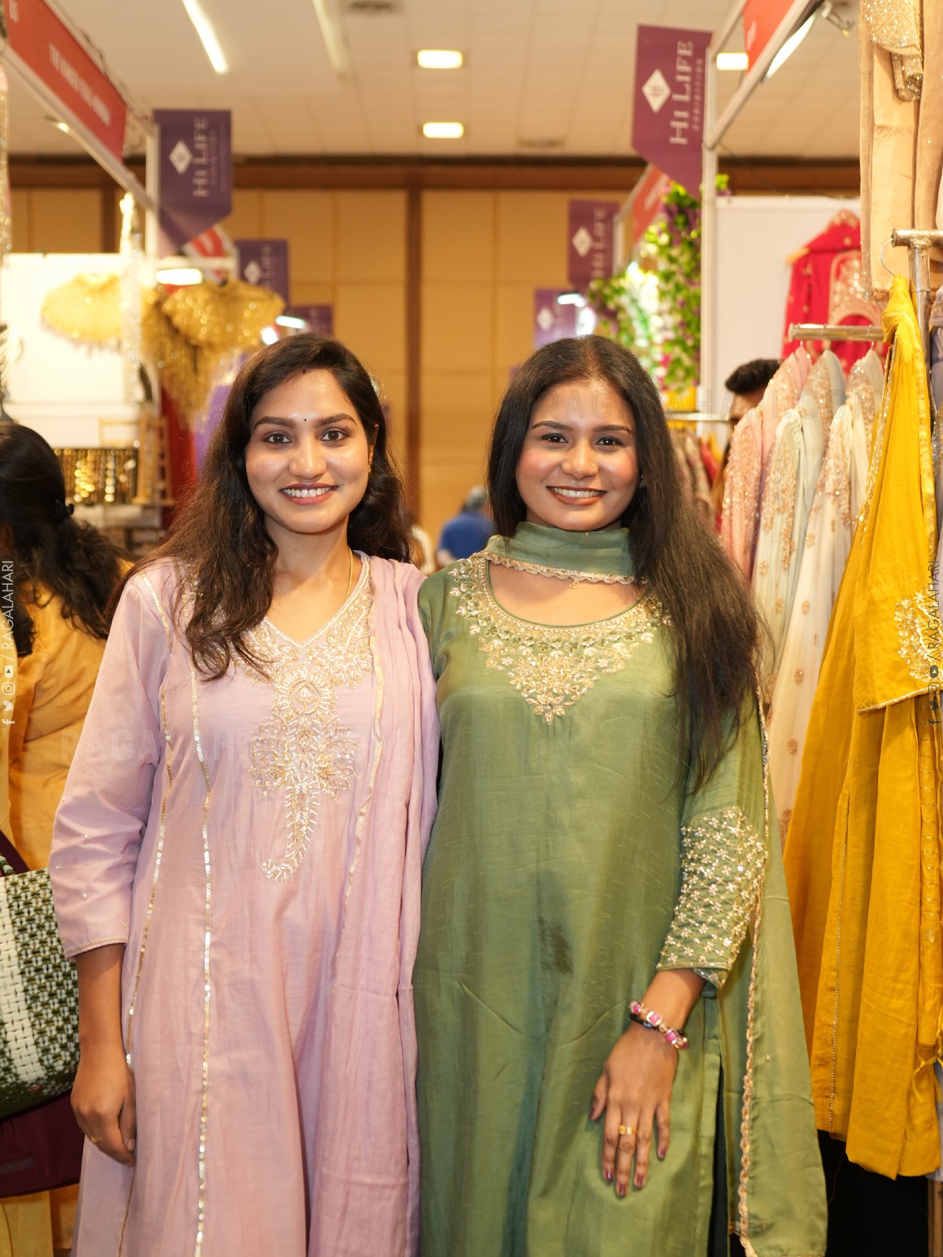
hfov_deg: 31.5
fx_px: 1671
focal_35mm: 46
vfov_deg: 41.2
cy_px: 643
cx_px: 470
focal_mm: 42
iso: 800
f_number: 4
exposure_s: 1/125
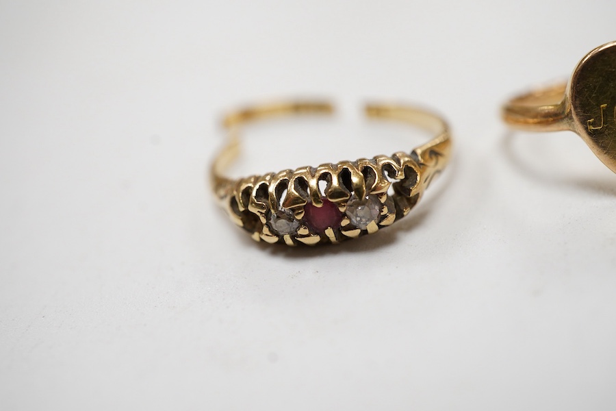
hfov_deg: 43.6
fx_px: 770
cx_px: 308
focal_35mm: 45
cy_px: 206
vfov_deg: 29.9
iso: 1250
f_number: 11
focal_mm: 30
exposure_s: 1/125
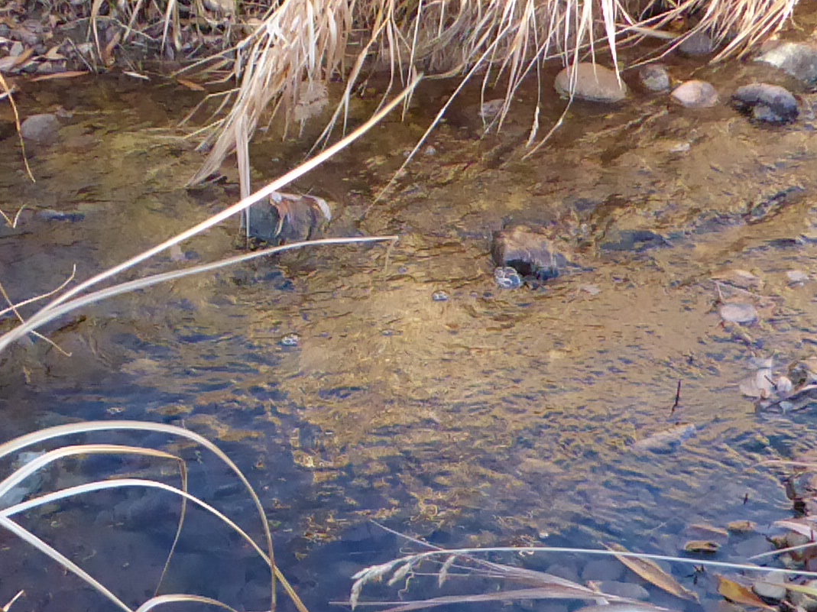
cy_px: 400
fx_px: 1085
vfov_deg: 31.3
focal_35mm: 46
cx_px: 330
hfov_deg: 41.1
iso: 1600
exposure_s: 1/800
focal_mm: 4.3
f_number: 3.3
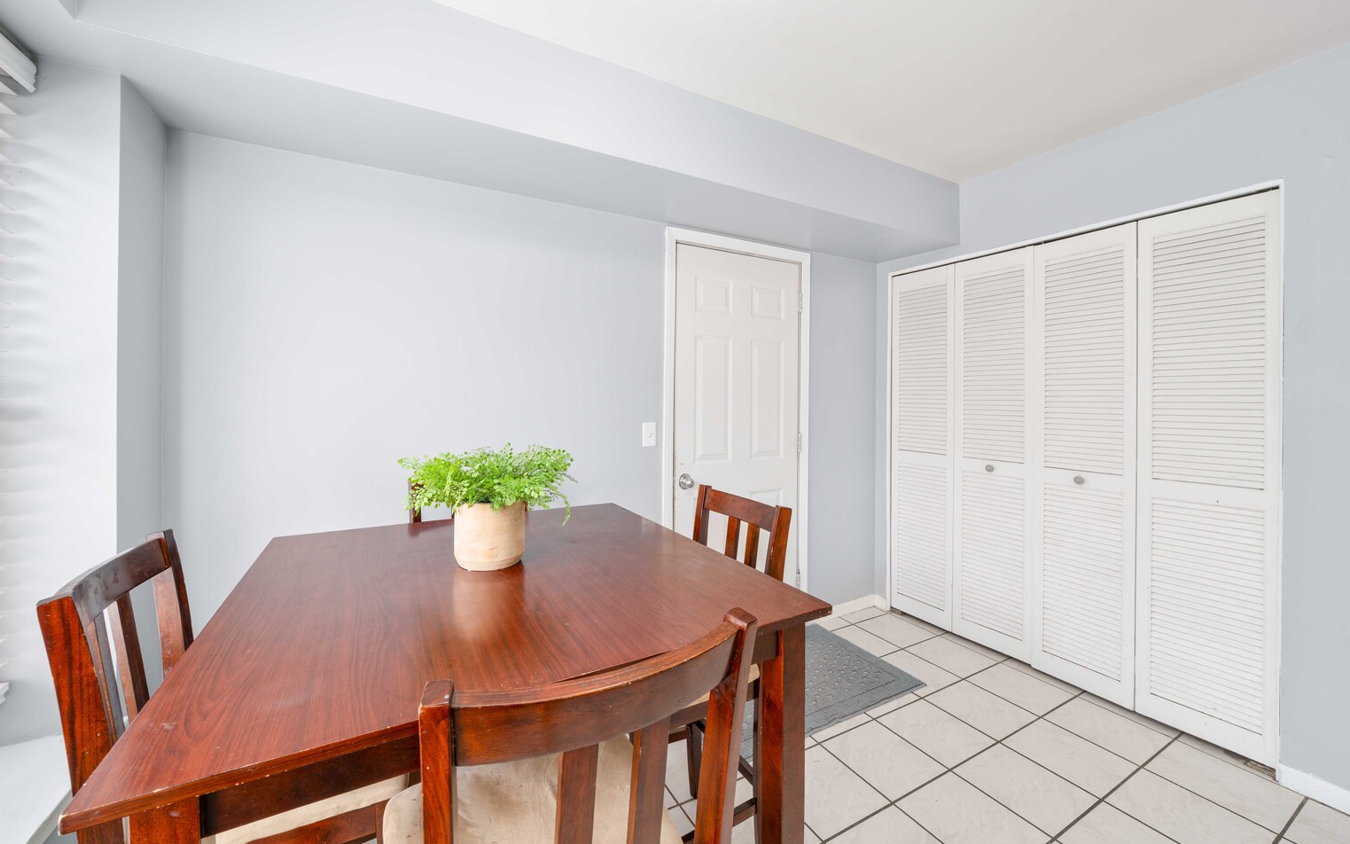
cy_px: 403
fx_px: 478
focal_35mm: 13
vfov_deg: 82.8
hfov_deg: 109.3
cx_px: 655
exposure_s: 1/2.5
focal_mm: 12
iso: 200
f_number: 10
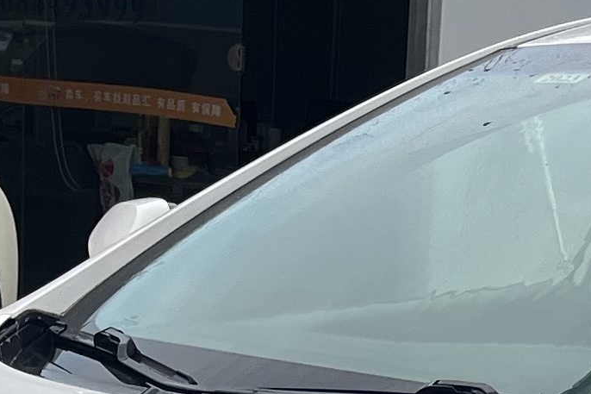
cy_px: 1161
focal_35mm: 159
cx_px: 588
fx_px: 2609
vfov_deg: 7.6
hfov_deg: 12.8
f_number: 1.6
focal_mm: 5.1
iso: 50
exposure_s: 1/864
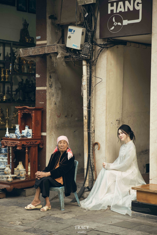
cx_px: 78
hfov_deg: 16.1
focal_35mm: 85
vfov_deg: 23.9
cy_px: 118
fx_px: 557
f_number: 2.2
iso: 125
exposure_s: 1/400
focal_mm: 85
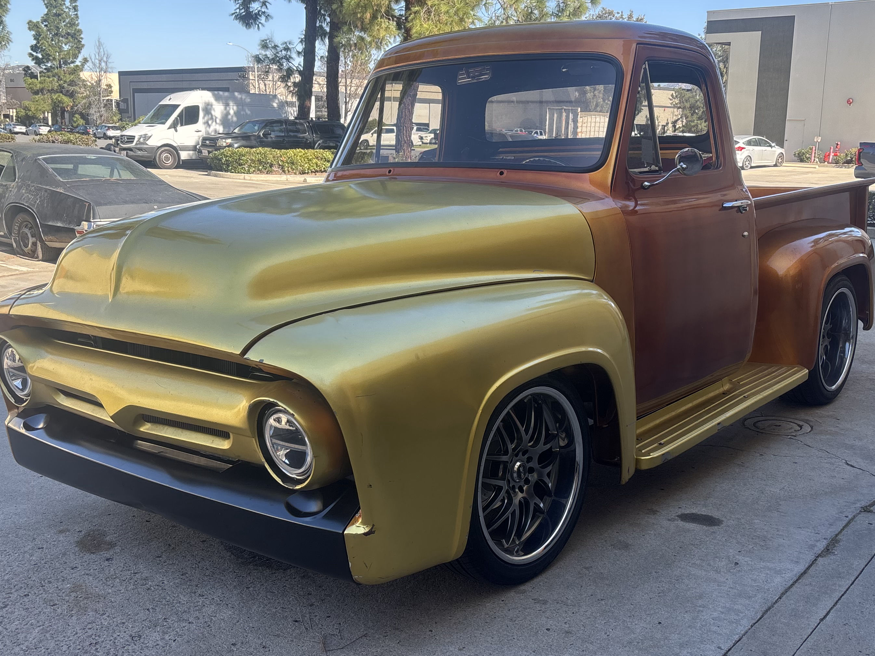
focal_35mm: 39
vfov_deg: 36.8
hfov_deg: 47.7
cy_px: 324
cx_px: 494
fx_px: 986
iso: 50
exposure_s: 1/675
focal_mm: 5.96
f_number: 1.6
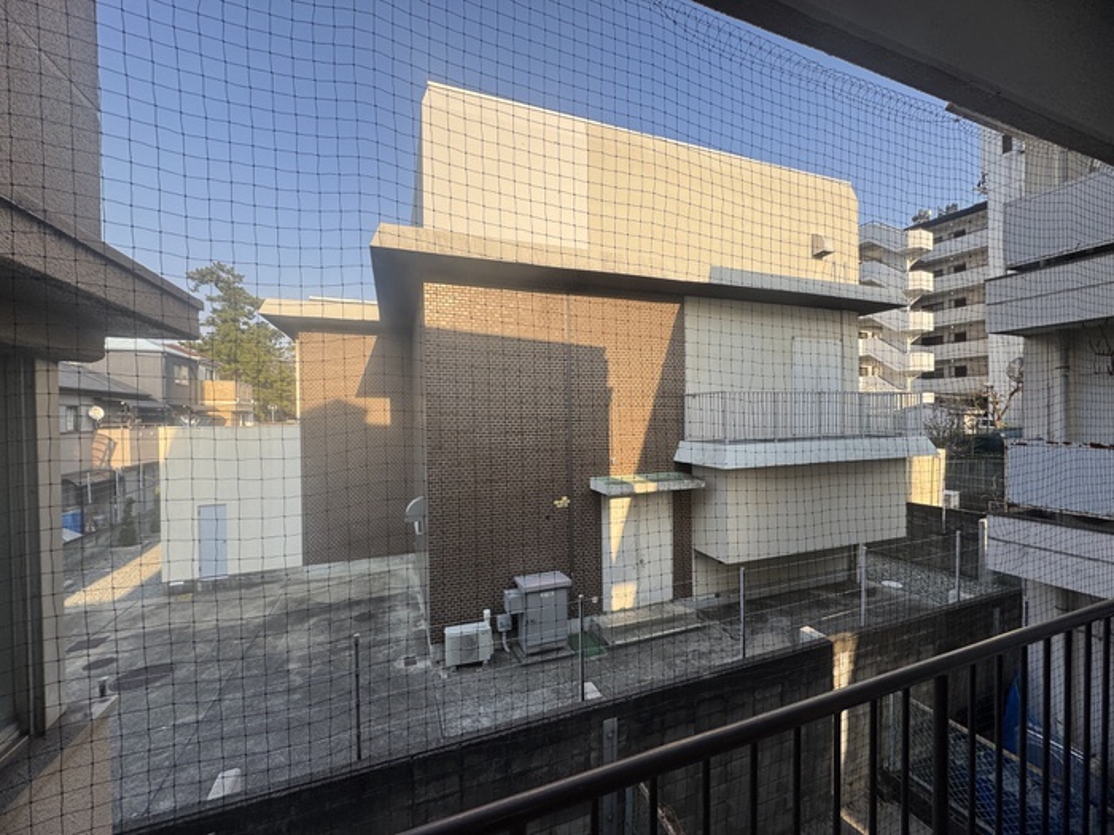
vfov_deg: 85.7
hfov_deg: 102.1
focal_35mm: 14
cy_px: 418
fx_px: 451
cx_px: 557
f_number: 2.2
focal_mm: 2.22
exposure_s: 1/456
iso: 40
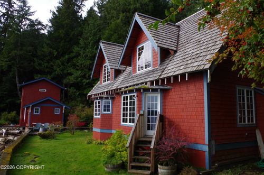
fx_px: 198
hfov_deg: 67.5
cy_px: 88
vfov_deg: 47.7
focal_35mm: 27
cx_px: 132
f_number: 10
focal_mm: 18
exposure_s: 1/40
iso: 100
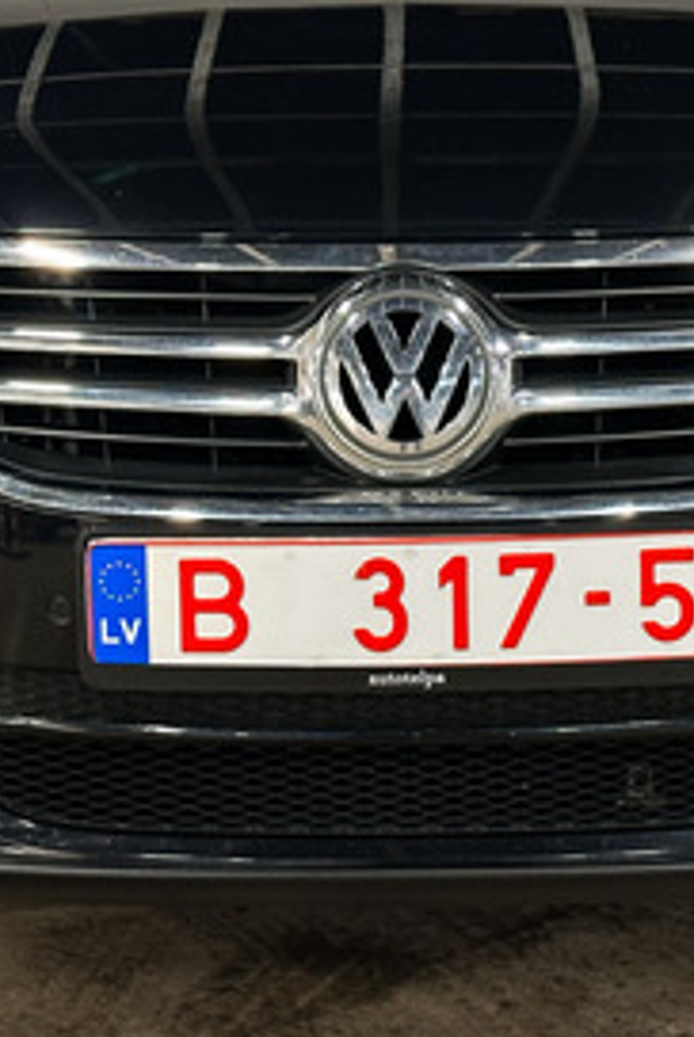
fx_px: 3173
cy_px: 187
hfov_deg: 12.5
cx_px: 416
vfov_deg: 18.4
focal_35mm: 110
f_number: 1.8
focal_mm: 6.86
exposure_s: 1/35
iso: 200
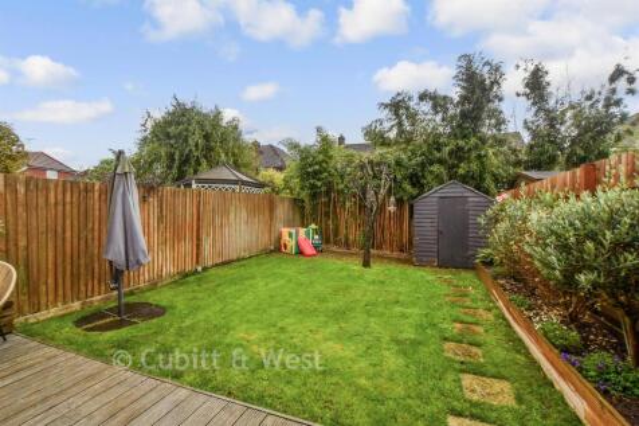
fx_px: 266
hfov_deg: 100.4
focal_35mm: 15
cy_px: 213
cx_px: 320
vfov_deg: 77.3
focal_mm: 10
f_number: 8
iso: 400
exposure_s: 1/100
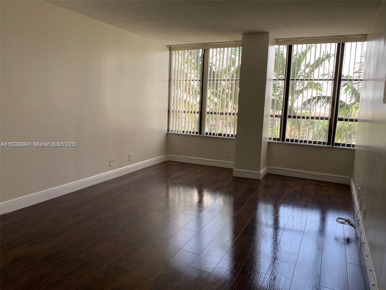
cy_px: 145
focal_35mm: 26
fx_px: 290
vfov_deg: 53.1
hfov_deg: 67.3
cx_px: 193
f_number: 1.8
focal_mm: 4.25
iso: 32
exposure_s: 1/121
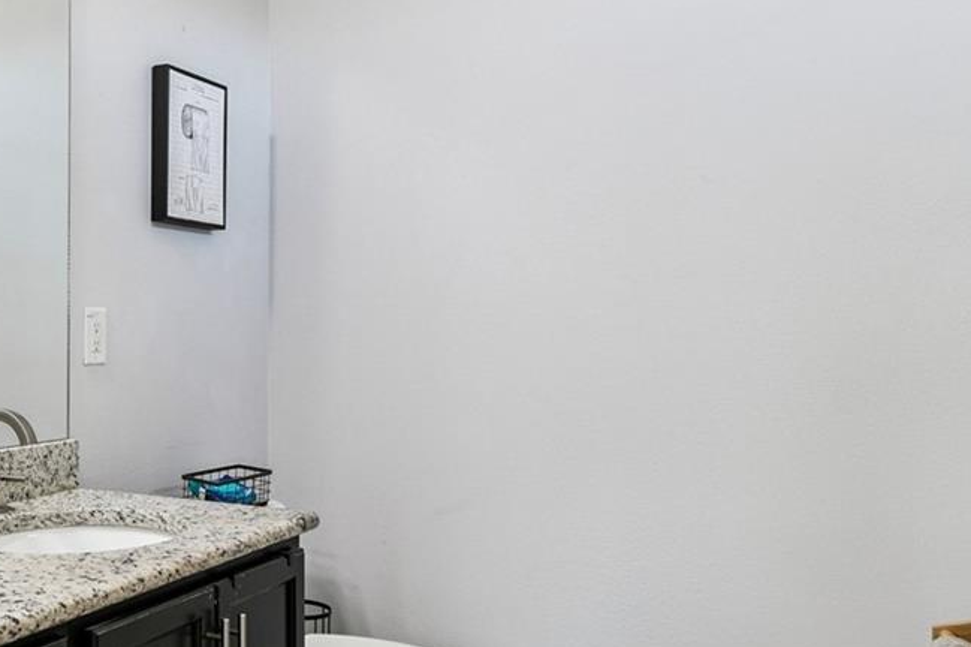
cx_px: 99
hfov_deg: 46.8
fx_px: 997
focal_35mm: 37
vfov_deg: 35.9
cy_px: 338
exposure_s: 1/6
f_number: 7.1
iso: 100
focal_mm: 10
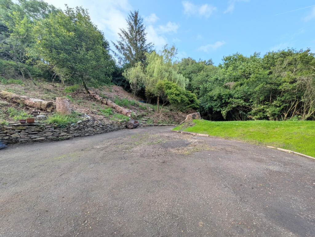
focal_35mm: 14
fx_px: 127
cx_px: 158
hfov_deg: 102.0
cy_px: 118
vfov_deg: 85.7
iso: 47
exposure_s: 1/1046
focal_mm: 1.83
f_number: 2.2
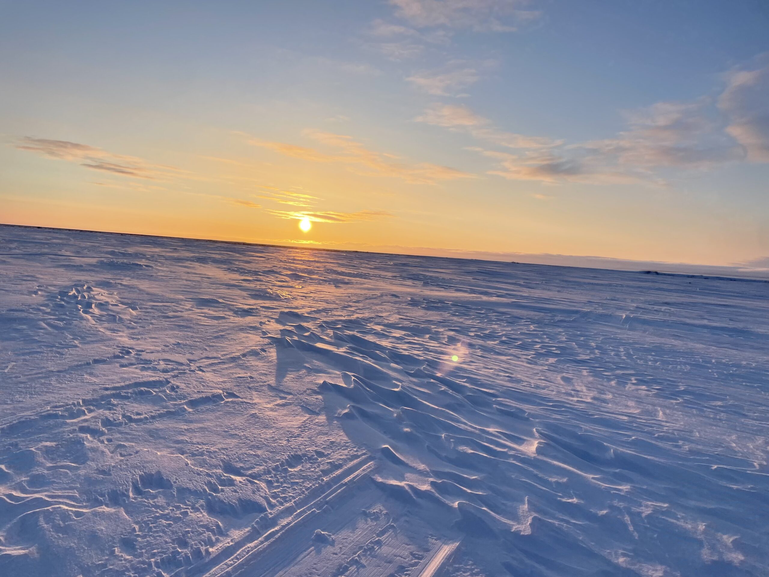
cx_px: 384
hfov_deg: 67.3
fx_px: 578
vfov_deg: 53.1
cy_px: 288
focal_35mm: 26
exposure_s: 1/2959
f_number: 1.6
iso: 32
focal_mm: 4.2
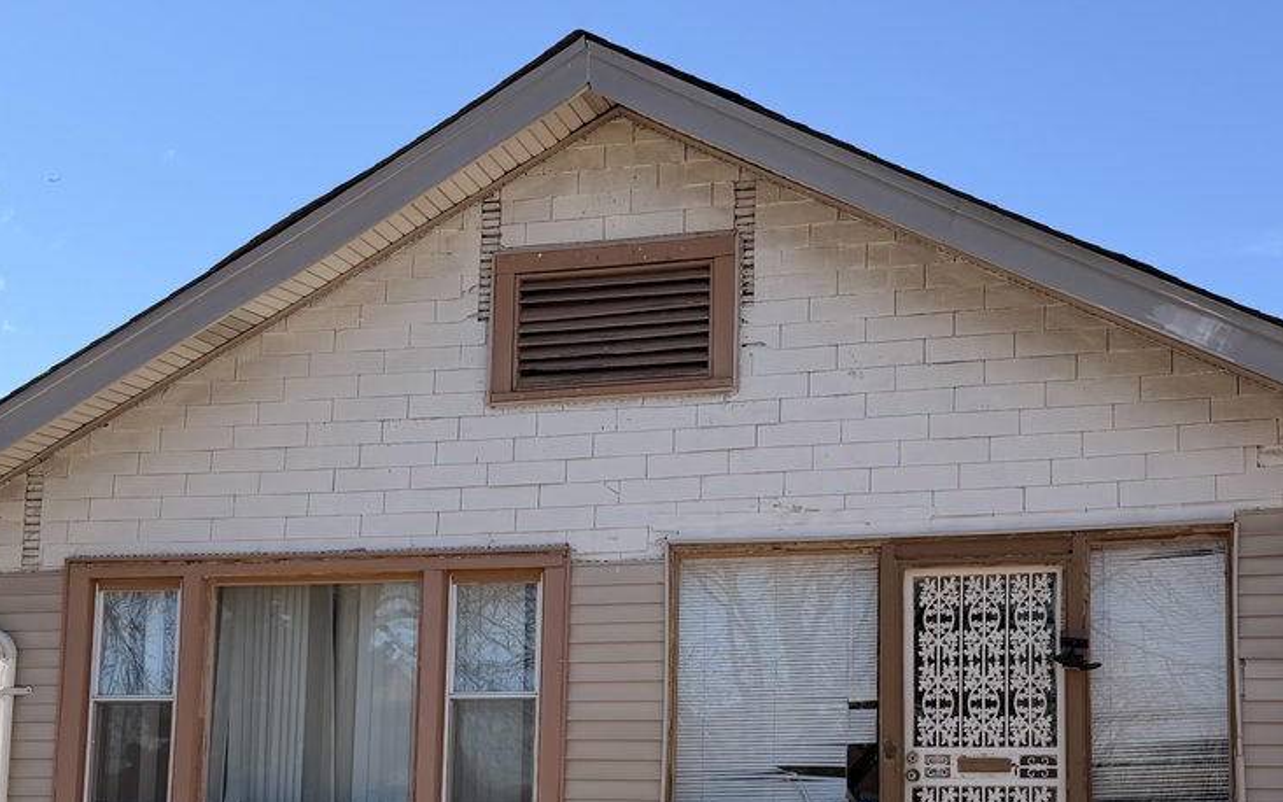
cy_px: 664
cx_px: 683
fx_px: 1748
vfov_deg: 25.3
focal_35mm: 50
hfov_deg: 40.3
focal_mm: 6.76
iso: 80
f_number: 1.78
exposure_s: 1/3279
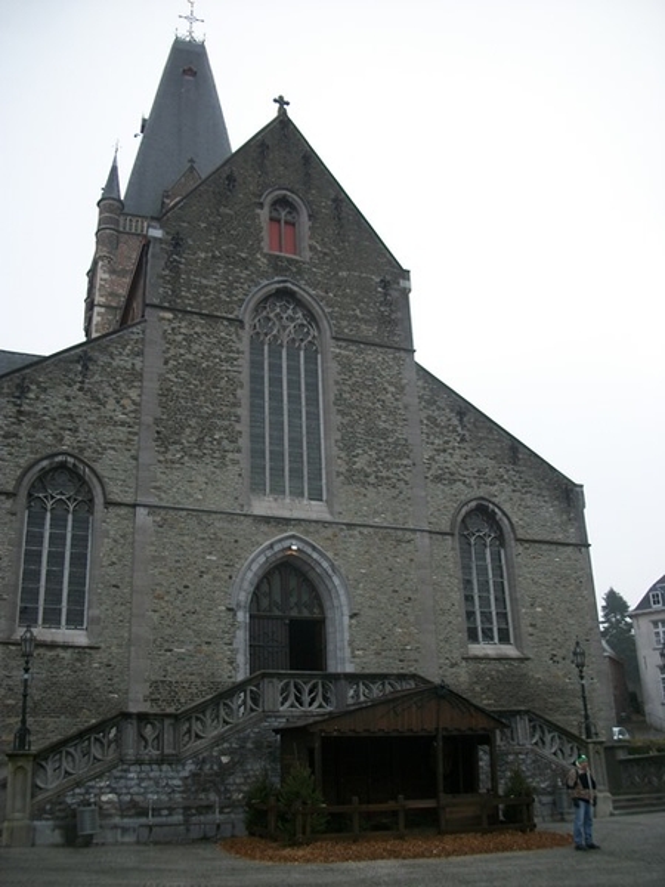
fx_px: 820
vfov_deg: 56.8
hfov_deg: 44.2
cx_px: 332
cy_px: 444
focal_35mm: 32
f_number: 2.9
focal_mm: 5.7
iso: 80
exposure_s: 1/250
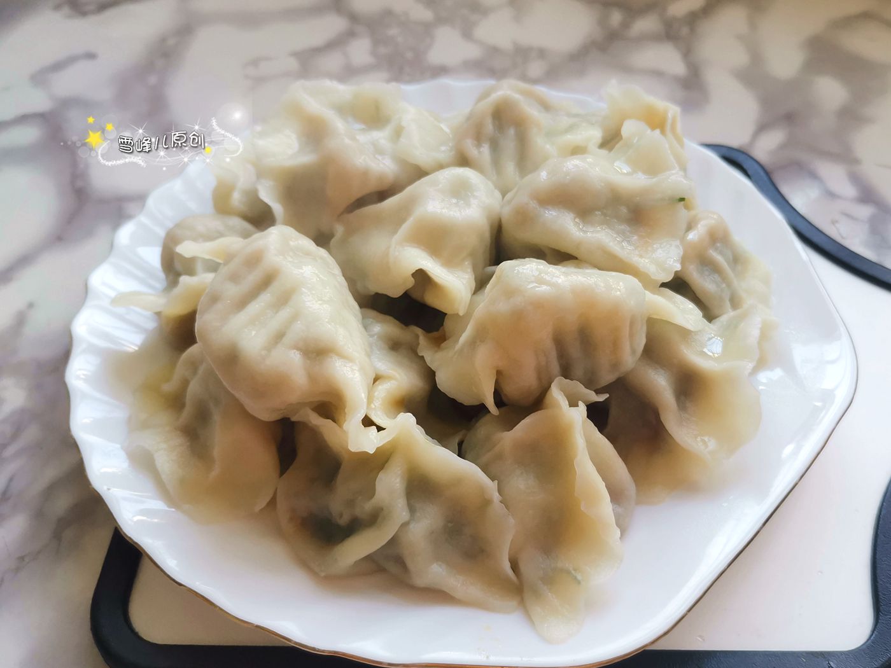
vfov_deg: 51.4
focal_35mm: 27
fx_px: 695
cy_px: 334
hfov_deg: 65.3
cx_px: 446
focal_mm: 4.75
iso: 80
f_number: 1.8
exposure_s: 1/100
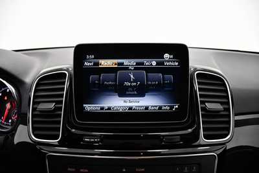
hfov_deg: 67.4
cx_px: 130
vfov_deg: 48.0
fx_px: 194
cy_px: 86
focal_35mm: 27
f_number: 3.5
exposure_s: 1/125
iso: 3200
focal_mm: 18
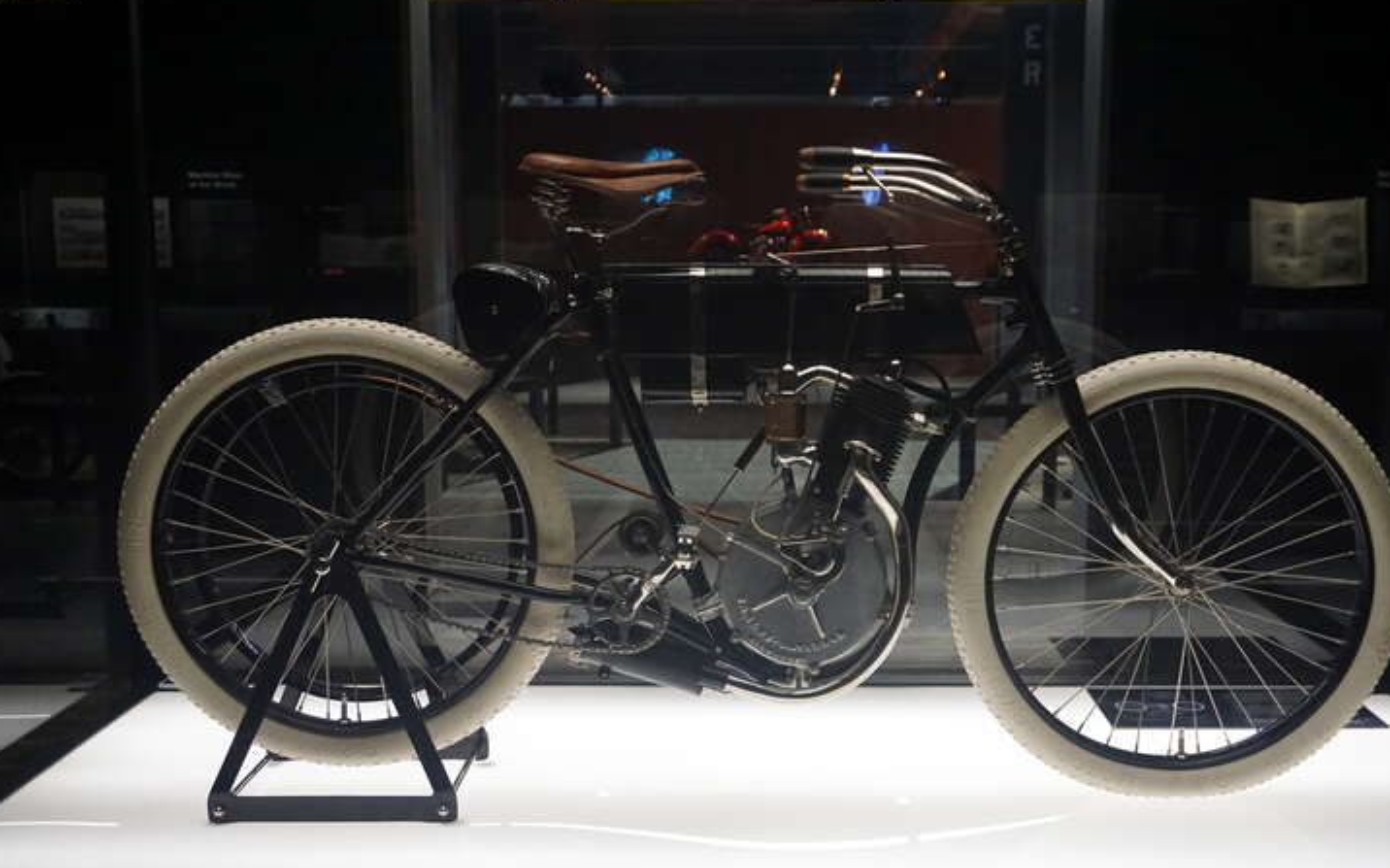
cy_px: 490
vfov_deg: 31.2
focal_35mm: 41
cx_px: 765
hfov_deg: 48.2
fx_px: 1553
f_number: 4.5
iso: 3200
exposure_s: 1/100
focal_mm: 24
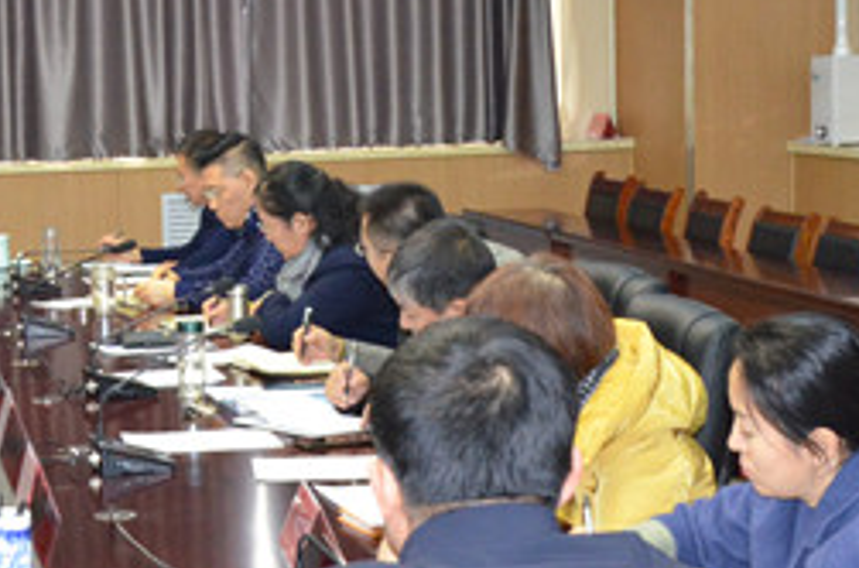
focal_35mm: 92
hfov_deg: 21.6
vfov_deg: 14.8
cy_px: 210
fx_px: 2190
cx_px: 68
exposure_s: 1/125
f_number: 6.3
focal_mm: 22
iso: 2500
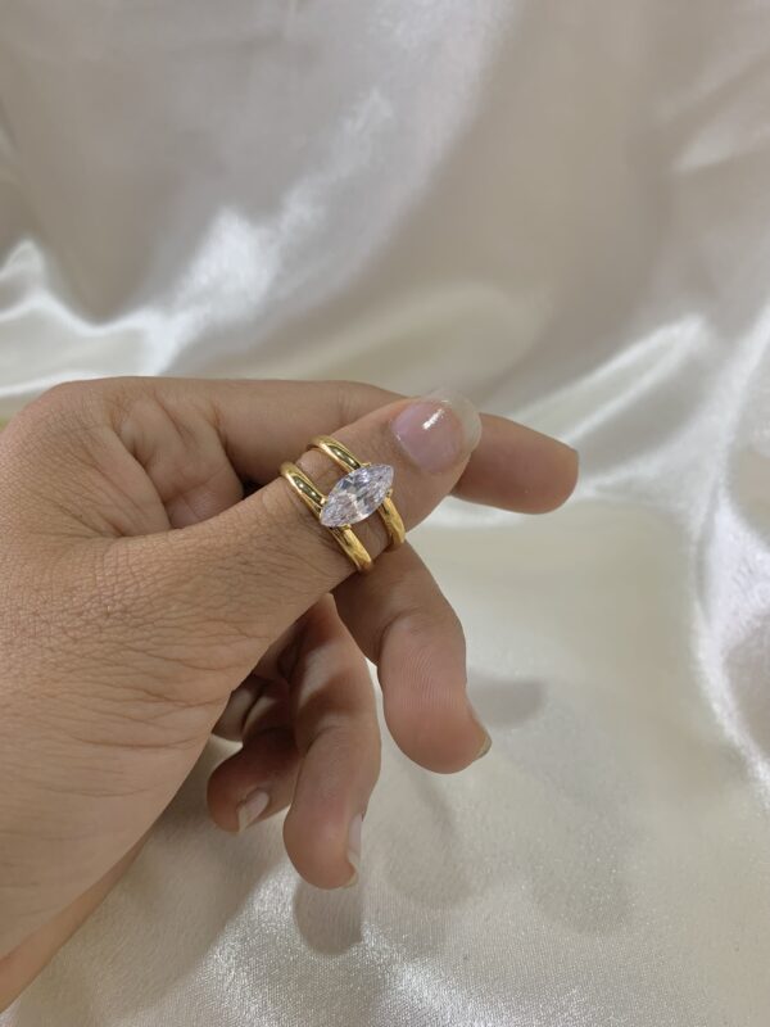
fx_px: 771
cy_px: 514
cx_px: 385
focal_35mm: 26
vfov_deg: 67.3
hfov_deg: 53.1
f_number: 1.8
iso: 64
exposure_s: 1/50
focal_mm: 4.25
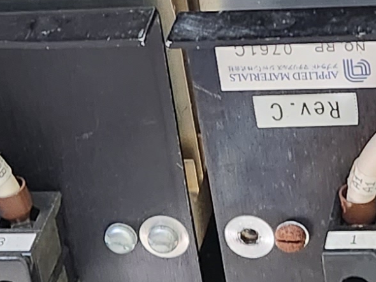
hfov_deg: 12.6
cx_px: 296
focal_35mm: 156
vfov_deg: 9.5
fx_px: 1694
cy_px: 103
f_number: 1.8
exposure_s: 1/24
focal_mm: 5.4
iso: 800
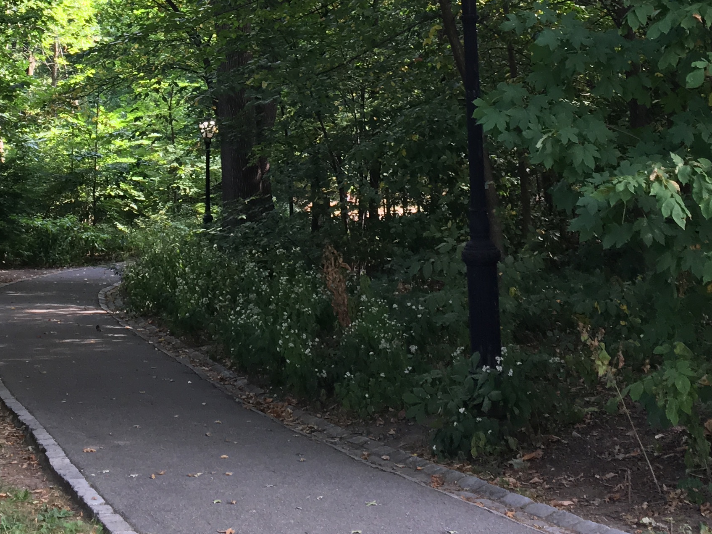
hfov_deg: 27.9
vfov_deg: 20.5
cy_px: -28
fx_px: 1419
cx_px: 212
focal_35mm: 69
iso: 40
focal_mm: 4.15
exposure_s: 1/120
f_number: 2.2
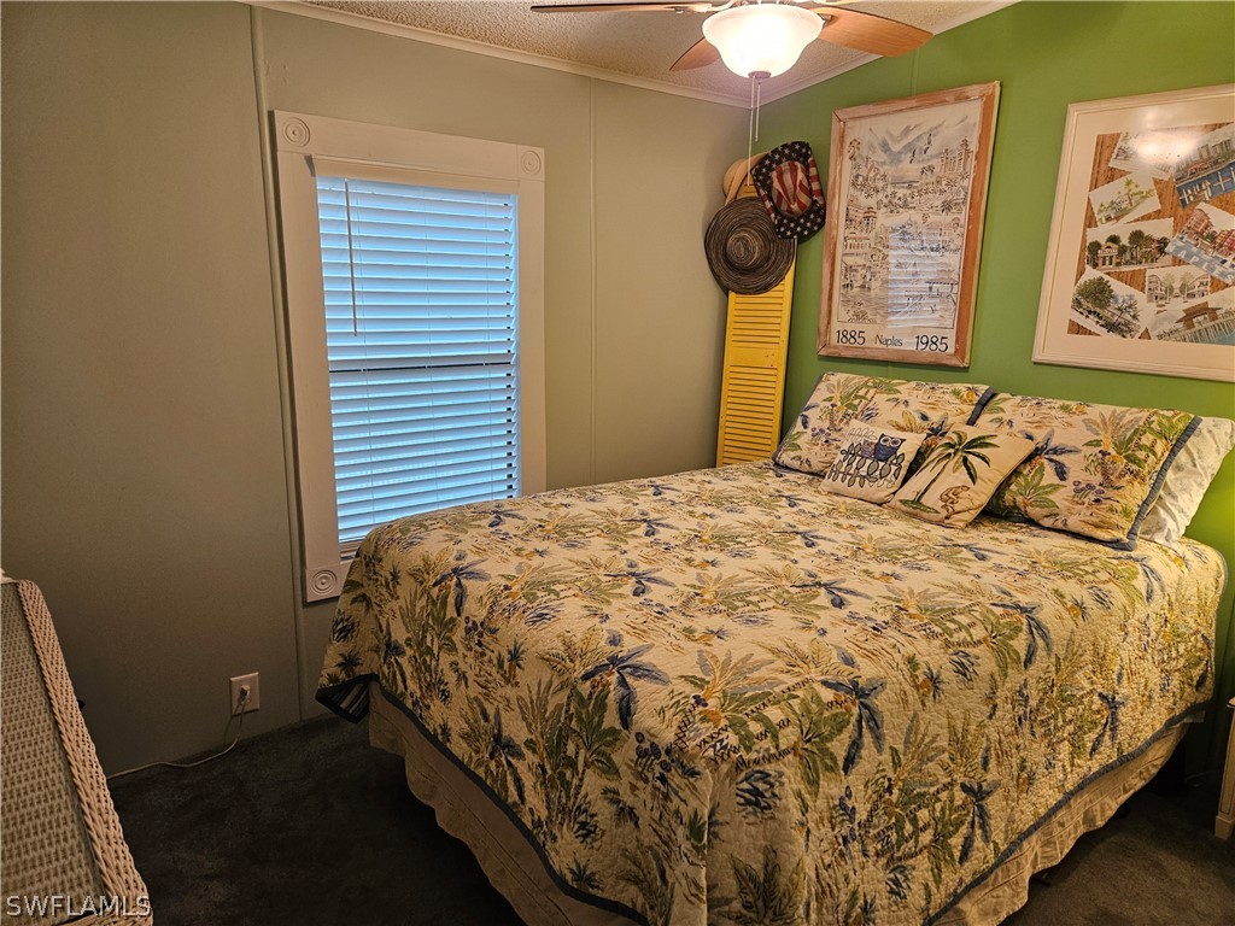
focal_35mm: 23
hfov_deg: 73.9
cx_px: 618
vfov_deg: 58.9
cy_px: 463
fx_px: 821
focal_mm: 5.4
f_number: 1.8
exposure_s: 1/120
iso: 400
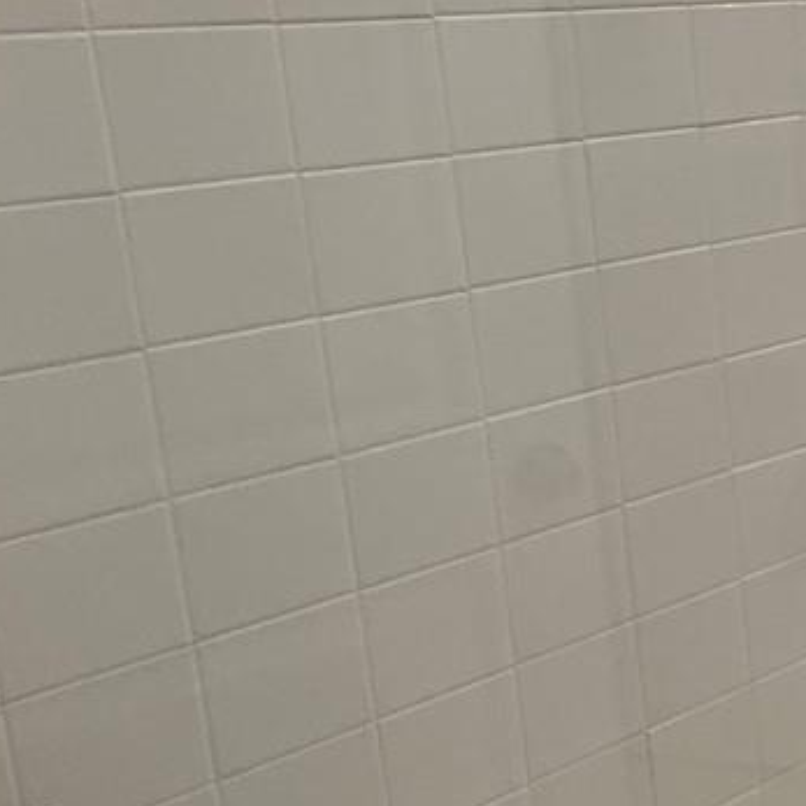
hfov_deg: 23.0
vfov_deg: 29.7
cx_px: 1271
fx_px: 1502
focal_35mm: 57
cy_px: 237
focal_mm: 2.22
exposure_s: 1/120
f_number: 2.2
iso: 160
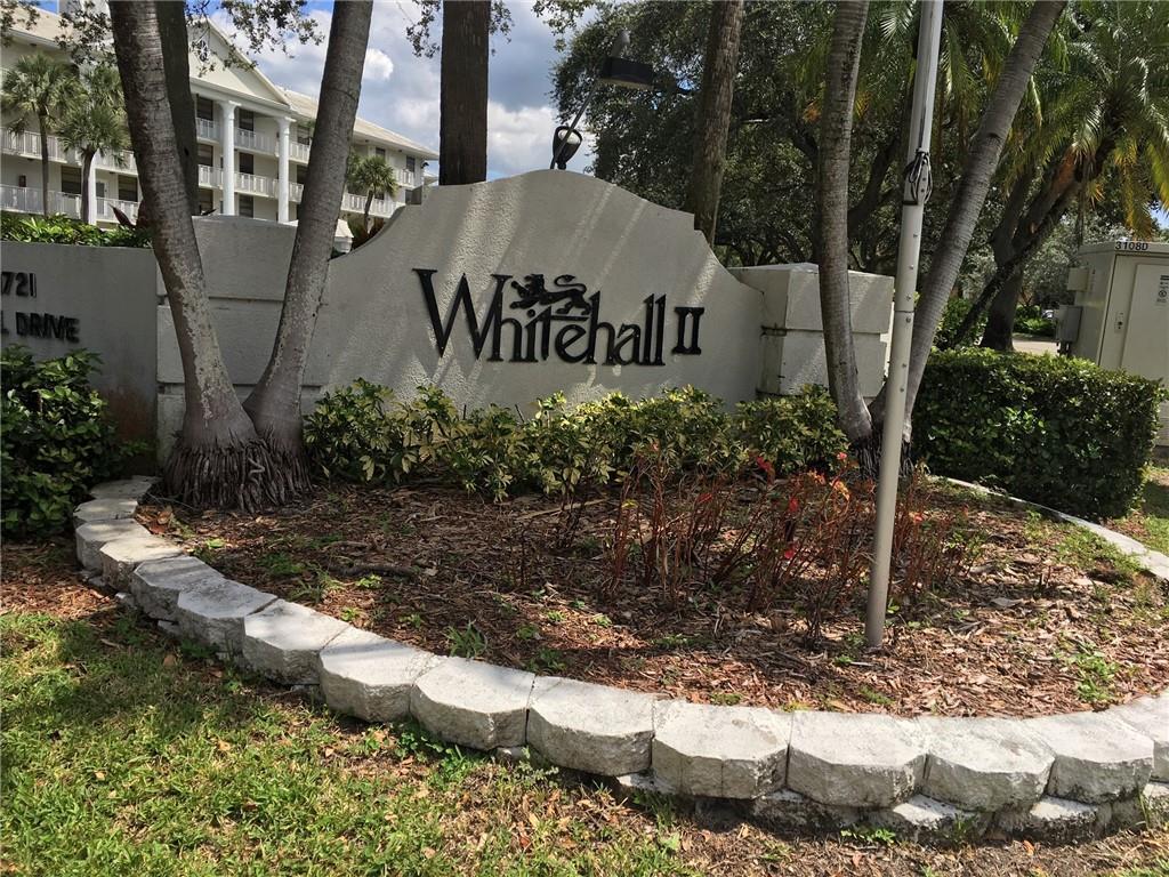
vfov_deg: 48.2
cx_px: 584
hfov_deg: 61.7
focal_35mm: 29
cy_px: 438
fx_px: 979
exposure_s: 1/1425
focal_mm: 4.15
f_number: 2.2
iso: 25
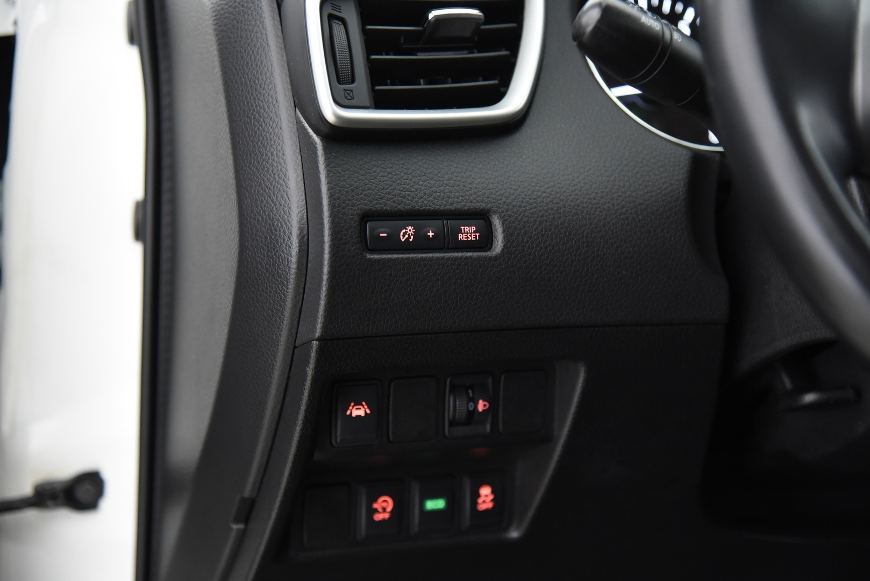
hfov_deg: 30.9
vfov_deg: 20.9
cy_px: 290
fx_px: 1571
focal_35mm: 65
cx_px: 435
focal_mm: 65
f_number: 4
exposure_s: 1/20
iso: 4000
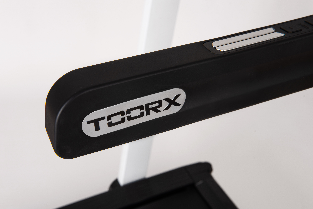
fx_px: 417
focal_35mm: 48
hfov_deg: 41.1
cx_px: 156
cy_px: 104
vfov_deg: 28.1
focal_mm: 48
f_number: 13
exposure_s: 1/100
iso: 125
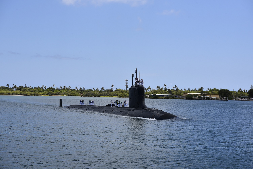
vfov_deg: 19.5
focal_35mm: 70
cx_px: 126
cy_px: 84
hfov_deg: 28.8
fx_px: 492
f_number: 11
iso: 200
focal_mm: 70
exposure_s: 1/500
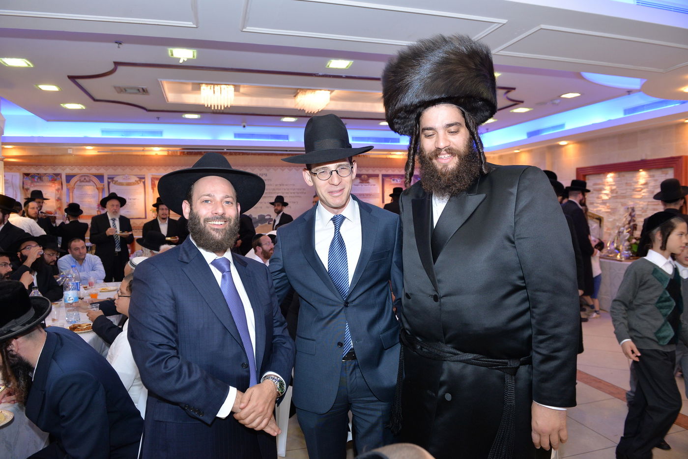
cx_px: 344
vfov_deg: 53.1
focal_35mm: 24
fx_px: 459
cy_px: 230
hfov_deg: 73.8
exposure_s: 1/125
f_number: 4.5
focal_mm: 24
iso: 1250
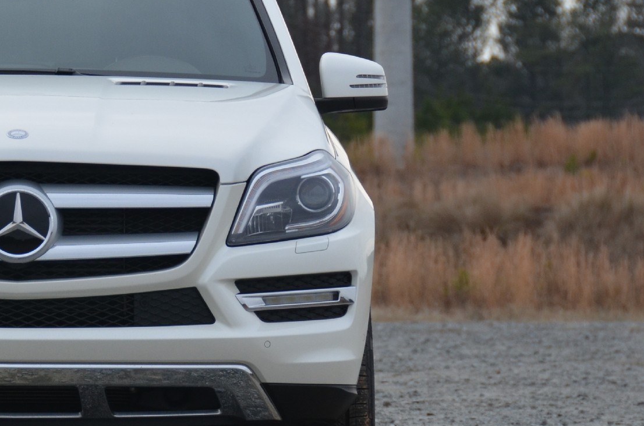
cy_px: 188
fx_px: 6356
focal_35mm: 356
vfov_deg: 3.8
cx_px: 29
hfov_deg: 5.8
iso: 500
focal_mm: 105
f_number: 5.3
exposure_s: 1/1000
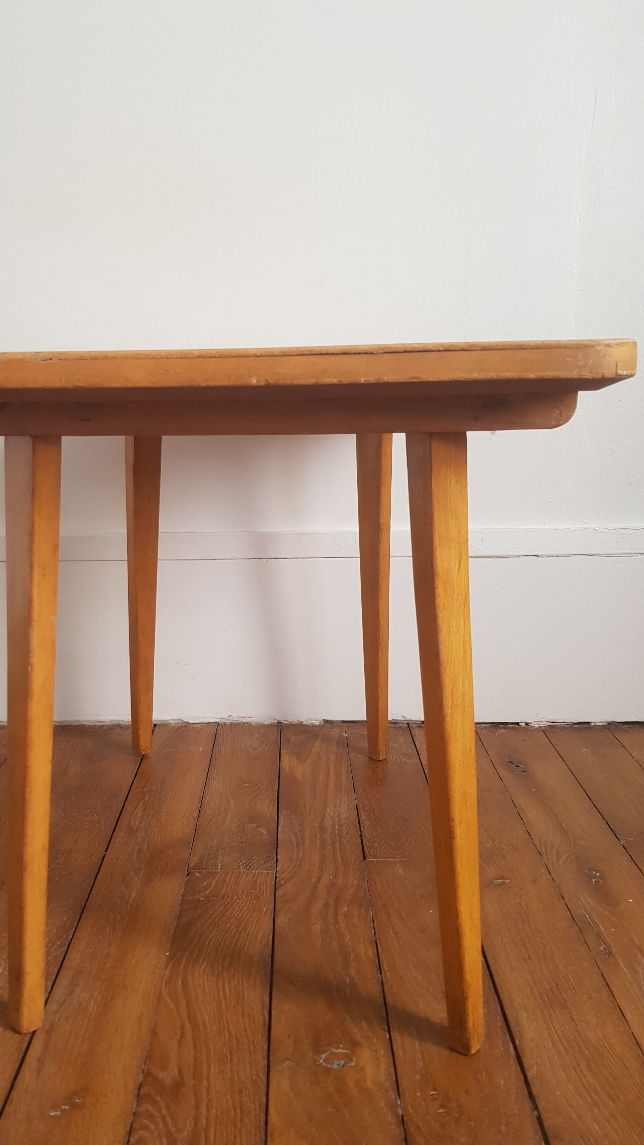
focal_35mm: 29
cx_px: 243
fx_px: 880
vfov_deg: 66.1
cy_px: 584
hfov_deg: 39.9
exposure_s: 1/50
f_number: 1.7
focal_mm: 4.2
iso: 80
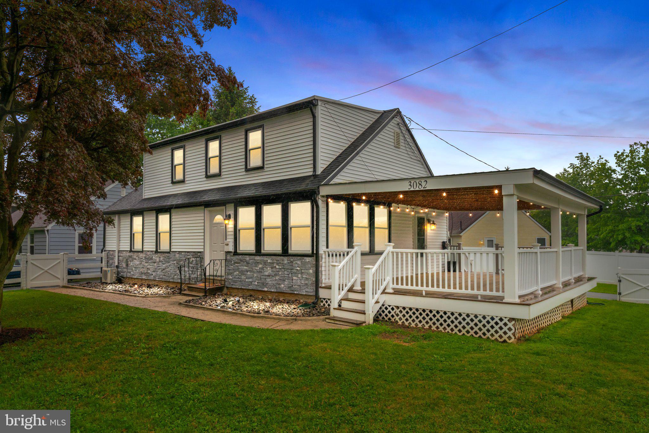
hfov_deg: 76.1
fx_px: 415
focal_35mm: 23
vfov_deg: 55.1
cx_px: 324
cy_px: 216
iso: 2500
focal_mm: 23
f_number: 11
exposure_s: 1/320
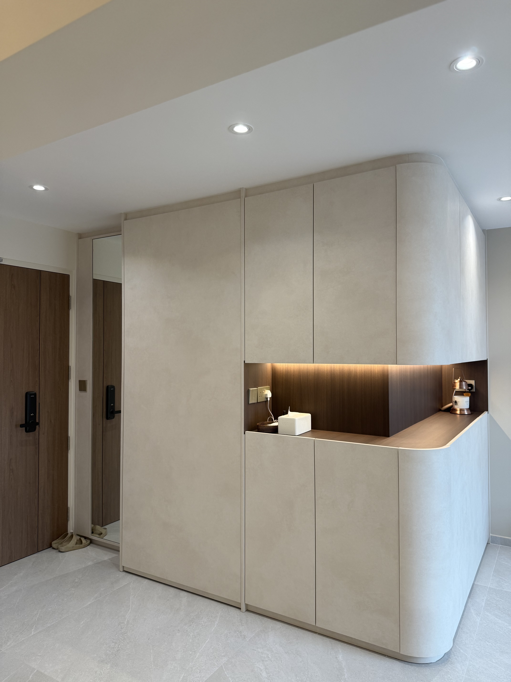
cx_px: 256
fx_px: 472
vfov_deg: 71.6
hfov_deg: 56.8
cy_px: 341
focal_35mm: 24
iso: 125
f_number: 1.78
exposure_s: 1/100
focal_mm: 6.76
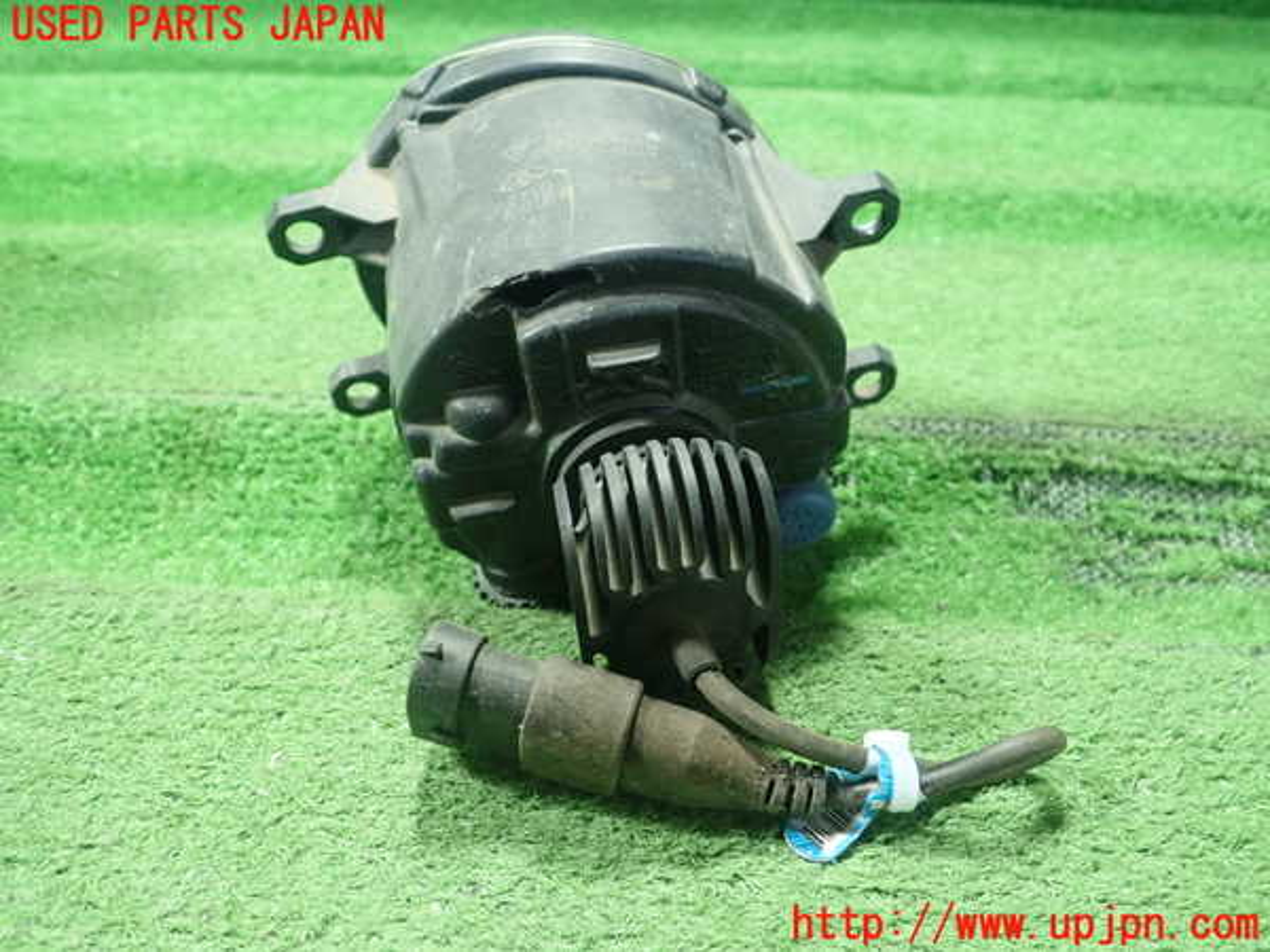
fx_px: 1101
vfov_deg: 46.8
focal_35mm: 30
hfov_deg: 60.0
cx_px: 635
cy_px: 476
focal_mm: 5.5
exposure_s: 1/100
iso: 800
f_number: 2.3
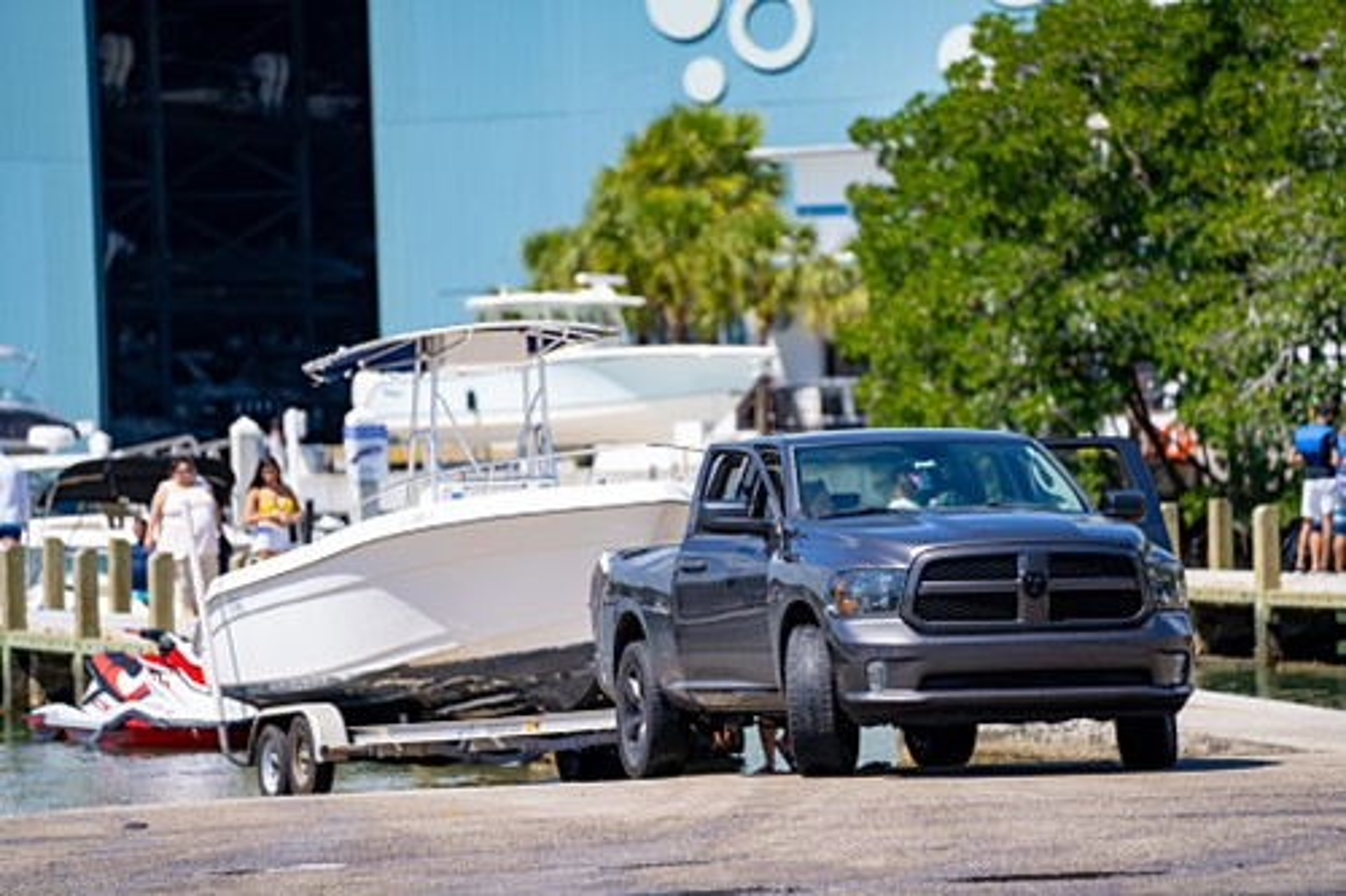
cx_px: 673
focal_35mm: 168
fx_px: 6279
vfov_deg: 8.2
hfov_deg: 12.2
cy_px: 448
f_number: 2.8
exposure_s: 1/1250
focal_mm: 168
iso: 100
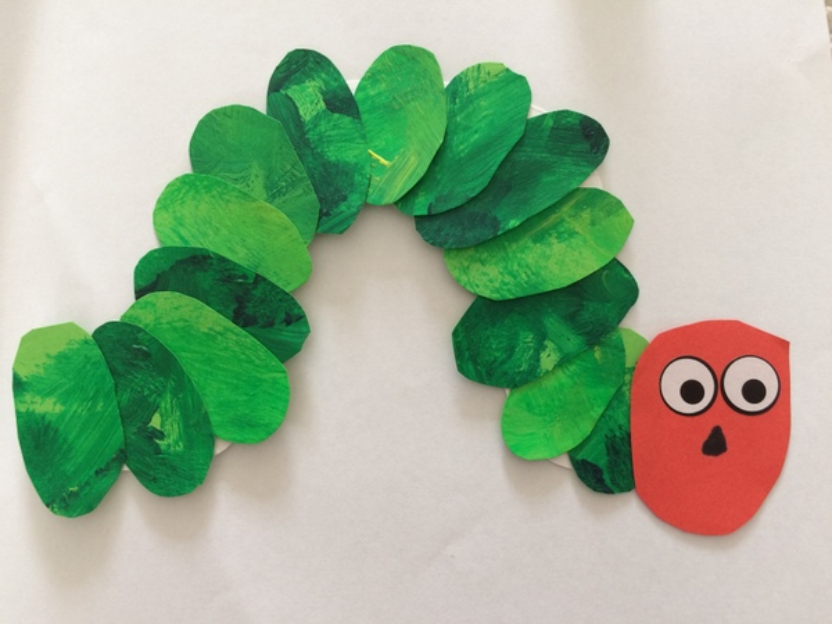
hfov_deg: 61.7
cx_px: 416
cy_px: 312
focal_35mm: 29
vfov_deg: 48.2
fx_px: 697
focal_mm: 4.15
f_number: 2.2
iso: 125
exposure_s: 1/33
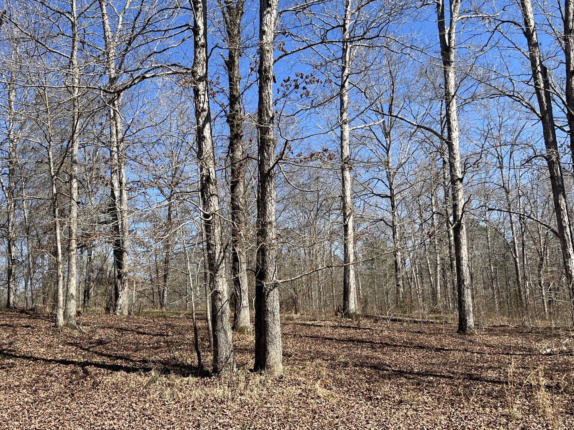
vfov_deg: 38.7
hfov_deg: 50.1
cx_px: 276
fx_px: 613
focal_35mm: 37
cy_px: 210
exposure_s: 1/2179
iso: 50
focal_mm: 5.1
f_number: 1.6
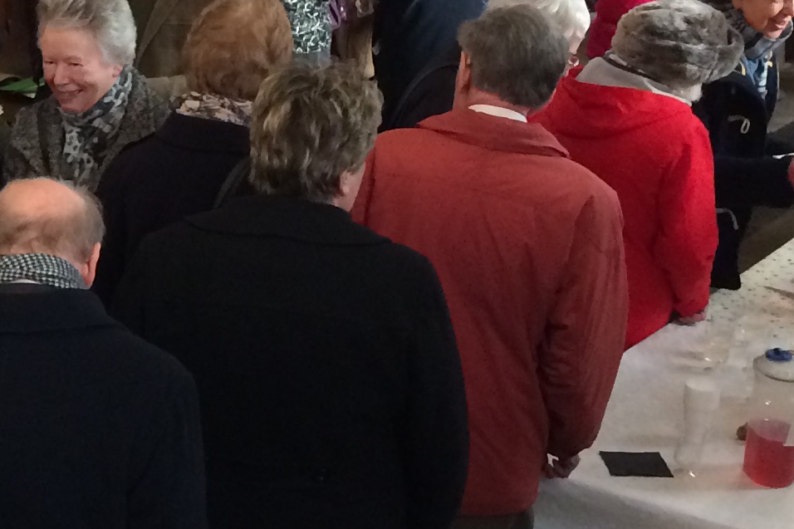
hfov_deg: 19.0
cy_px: 341
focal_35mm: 103
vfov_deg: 13.3
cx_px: -75
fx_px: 2271
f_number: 2.2
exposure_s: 1/33
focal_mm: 4.15
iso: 320
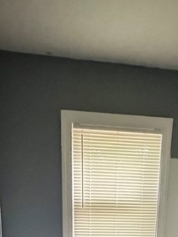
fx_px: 274
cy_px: 309
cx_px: 108
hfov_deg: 35.8
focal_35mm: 40
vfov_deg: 33.7
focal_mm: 2.22
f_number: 2.2
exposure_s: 1/50
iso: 1250
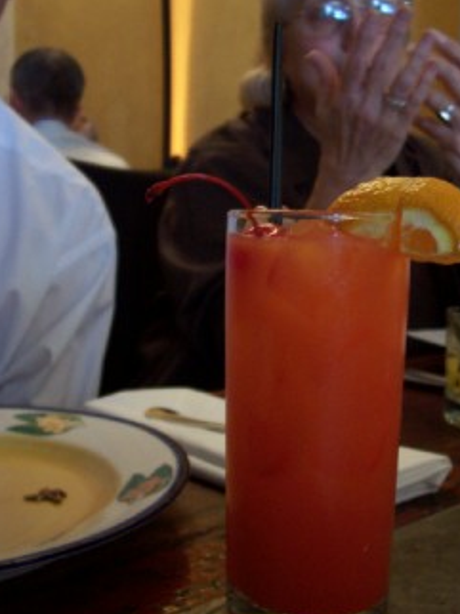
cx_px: 279
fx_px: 816
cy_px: 315
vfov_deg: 41.3
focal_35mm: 46
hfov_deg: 31.4
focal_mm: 5.6
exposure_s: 1/8
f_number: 2.8
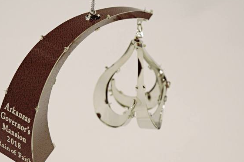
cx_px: 93
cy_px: 89
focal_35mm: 118
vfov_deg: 11.6
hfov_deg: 17.4
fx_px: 798
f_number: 7.1
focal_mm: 55
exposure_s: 1/200
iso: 640
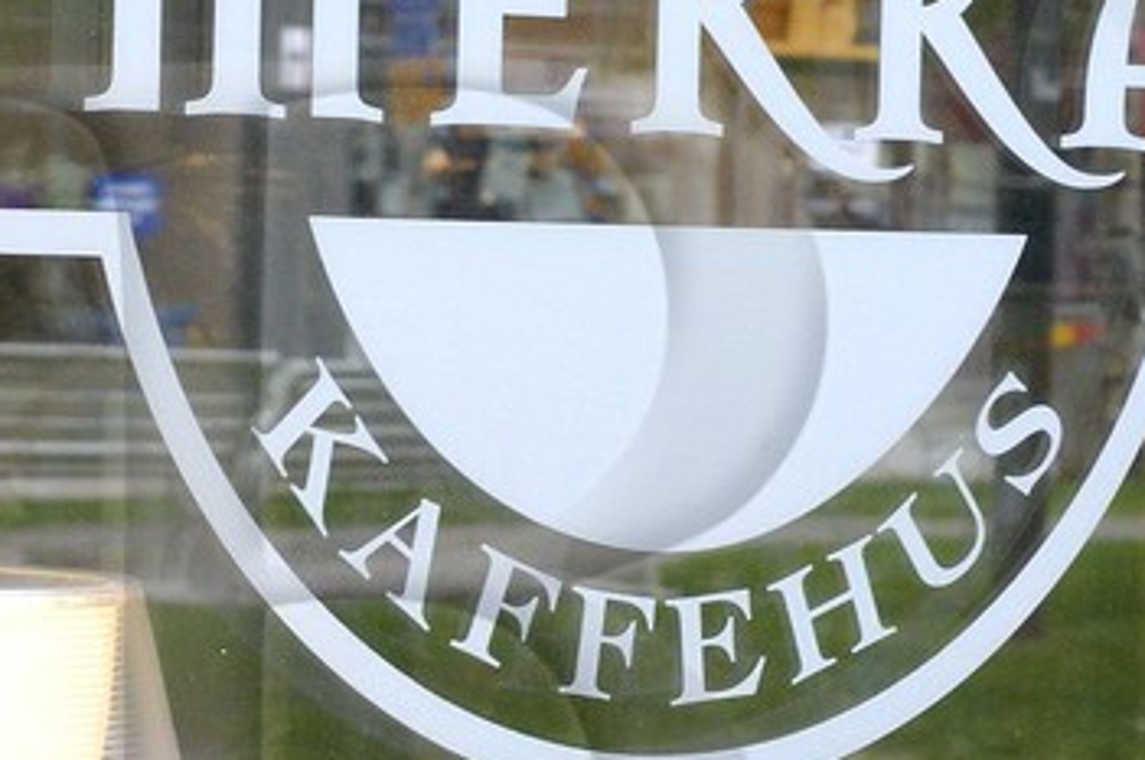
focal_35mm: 228
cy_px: 600
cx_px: 42
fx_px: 7242
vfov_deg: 6.0
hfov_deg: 9.0
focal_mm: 50
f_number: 10
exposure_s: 1/50
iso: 800
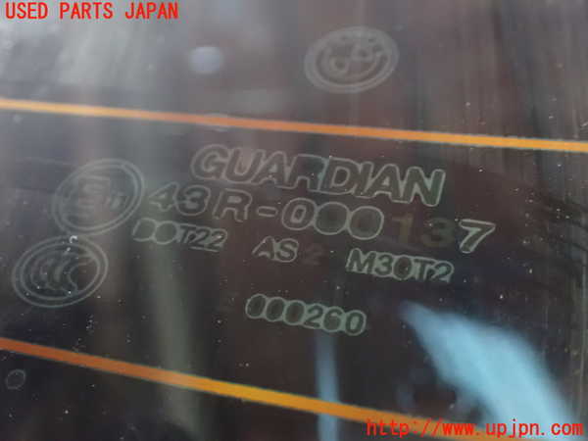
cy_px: 220
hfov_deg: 40.4
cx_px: 294
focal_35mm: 47
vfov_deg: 30.9
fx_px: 798
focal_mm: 8.4
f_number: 3.1
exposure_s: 1/15
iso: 1600
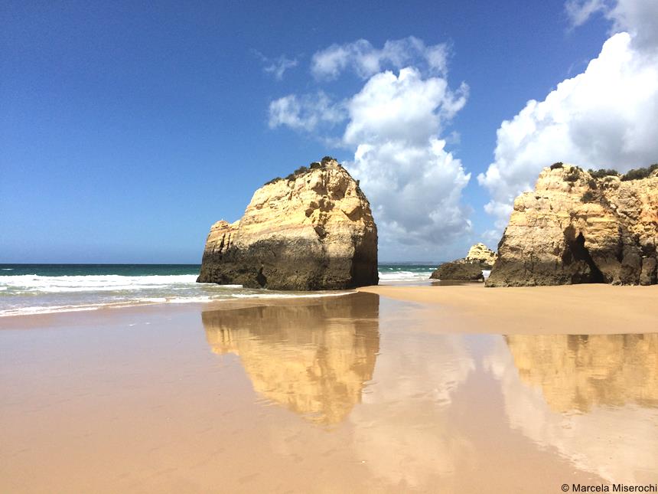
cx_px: 329
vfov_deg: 48.2
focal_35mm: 29
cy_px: 247
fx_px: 551
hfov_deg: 61.7
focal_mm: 4.15
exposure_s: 1/4566
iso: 32
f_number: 2.2
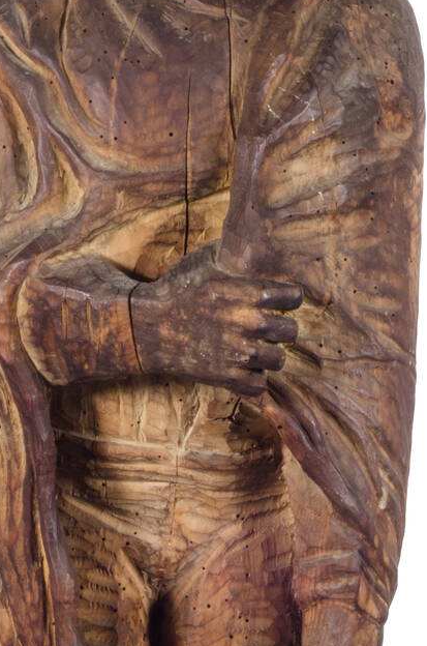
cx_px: 221
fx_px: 4541
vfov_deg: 8.1
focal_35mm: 254
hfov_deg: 5.4
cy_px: 568
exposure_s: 1/200
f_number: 18
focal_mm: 50
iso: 100
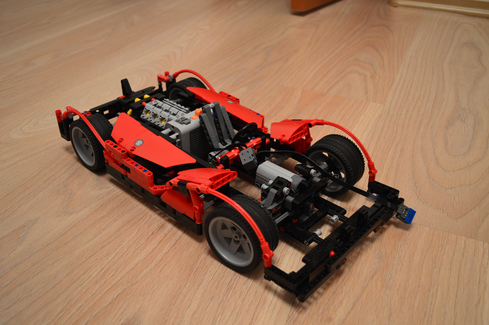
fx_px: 448
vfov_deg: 39.9
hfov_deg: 57.3
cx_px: 244
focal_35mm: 33
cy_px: 162
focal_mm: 22
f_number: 4
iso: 400
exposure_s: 1/15
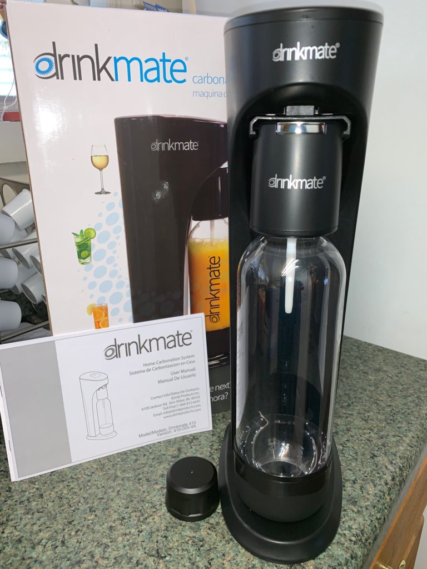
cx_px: 214
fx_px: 428
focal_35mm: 26
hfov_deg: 53.1
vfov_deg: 67.3
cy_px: 284
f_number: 1.8
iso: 40
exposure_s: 1/24
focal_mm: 4.25
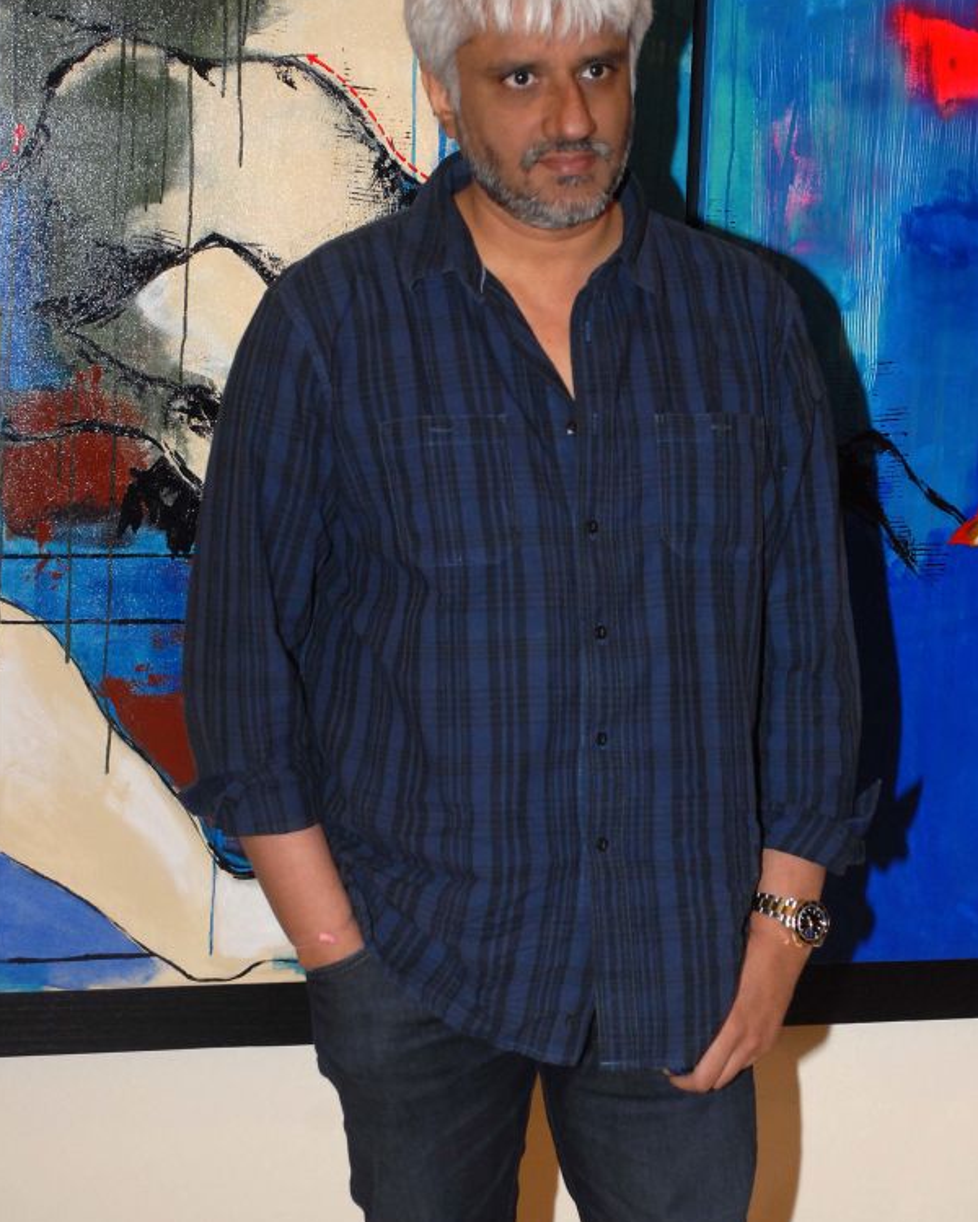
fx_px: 2786
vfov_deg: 24.7
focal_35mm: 77
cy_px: 567
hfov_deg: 19.9
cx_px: 524
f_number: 6.3
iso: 400
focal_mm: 40
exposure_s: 1/125
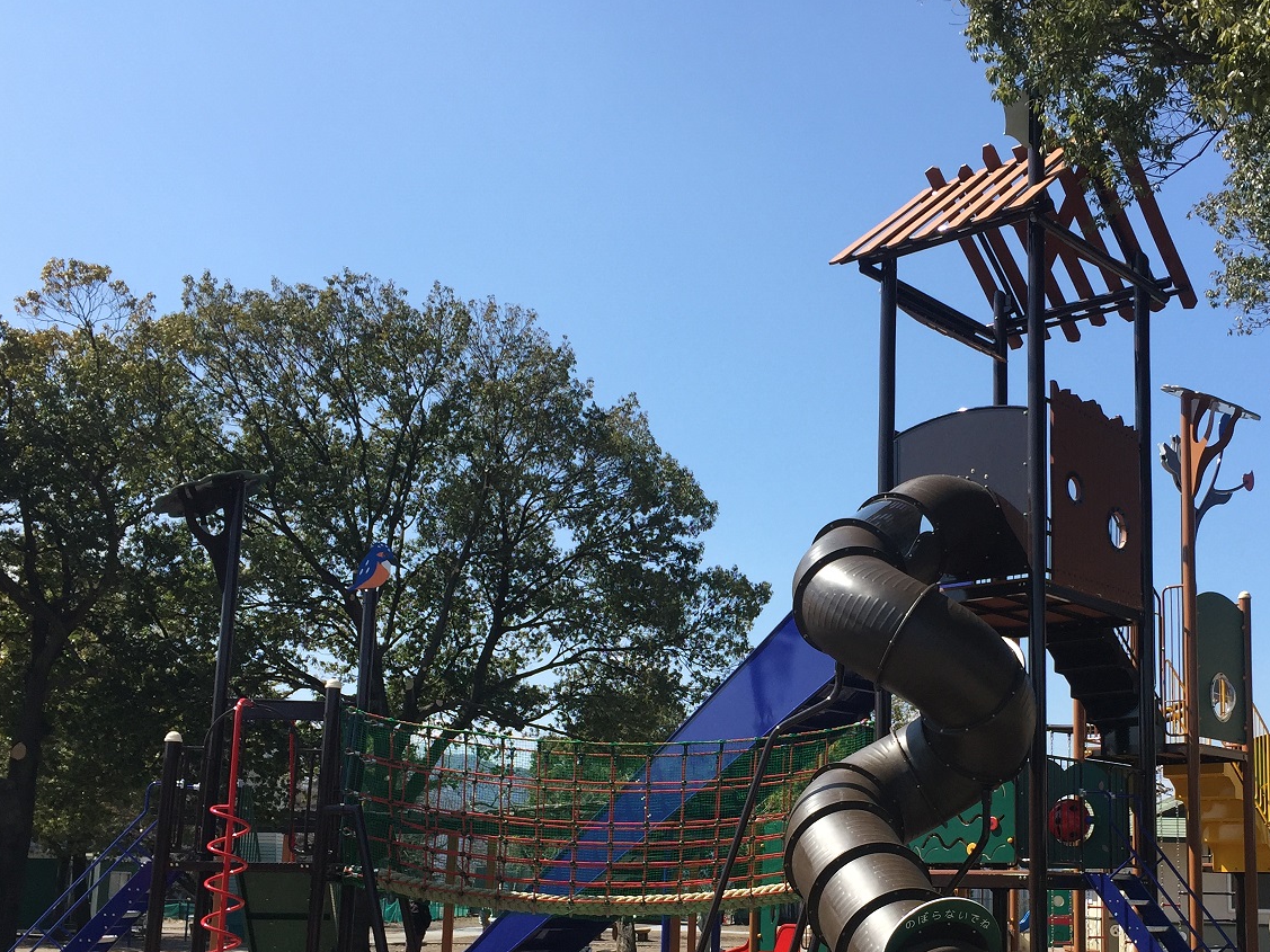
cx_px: 826
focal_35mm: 42
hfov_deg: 44.3
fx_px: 1541
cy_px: 649
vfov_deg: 34.0
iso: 32
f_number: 2.2
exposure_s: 1/1582
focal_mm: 4.15
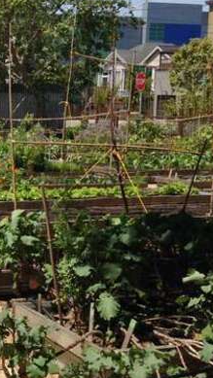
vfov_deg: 28.6
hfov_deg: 15.0
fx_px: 743
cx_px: -120
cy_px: 175
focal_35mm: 74
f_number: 2.4
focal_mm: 4.12
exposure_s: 1/1550
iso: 50
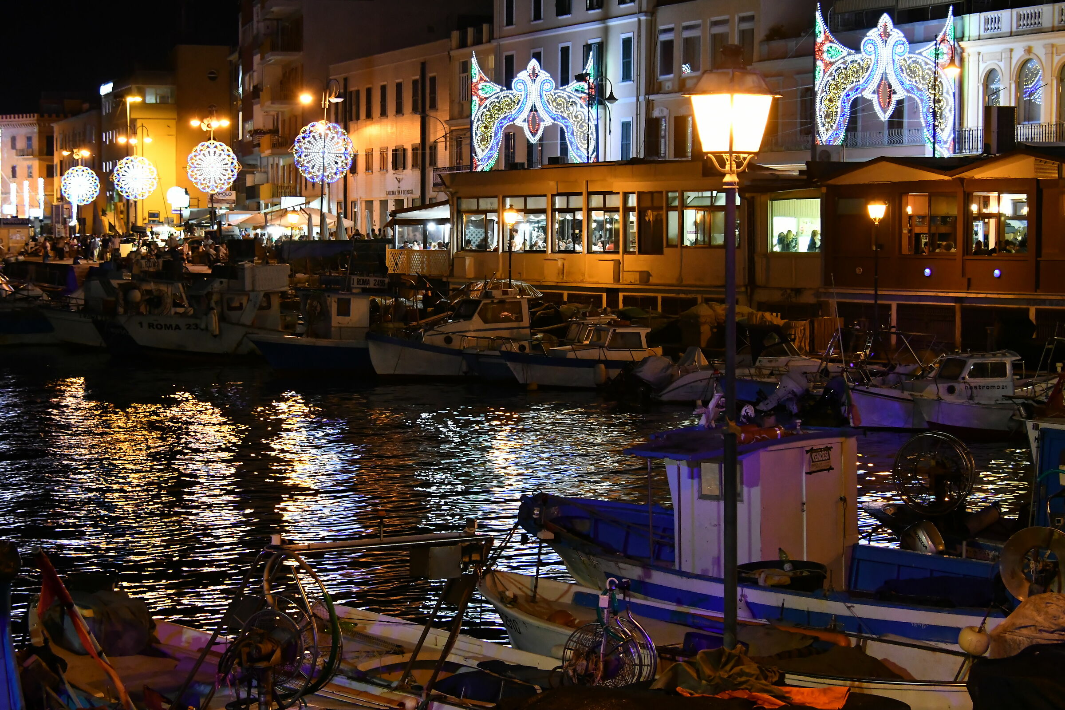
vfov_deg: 16.3
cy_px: 355
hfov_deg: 24.2
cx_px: 532
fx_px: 2485
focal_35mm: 84
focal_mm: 56
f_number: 5.6
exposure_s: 1/30
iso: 3600
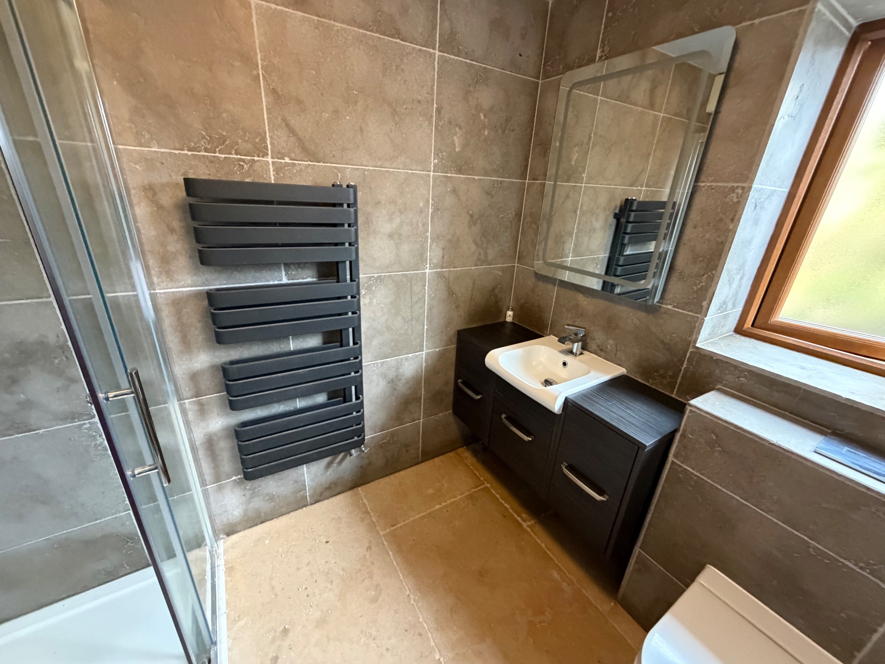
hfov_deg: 102.1
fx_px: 358
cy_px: 332
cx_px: 442
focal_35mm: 14
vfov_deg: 85.7
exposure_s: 1/50
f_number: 2.2
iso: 640
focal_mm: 2.22
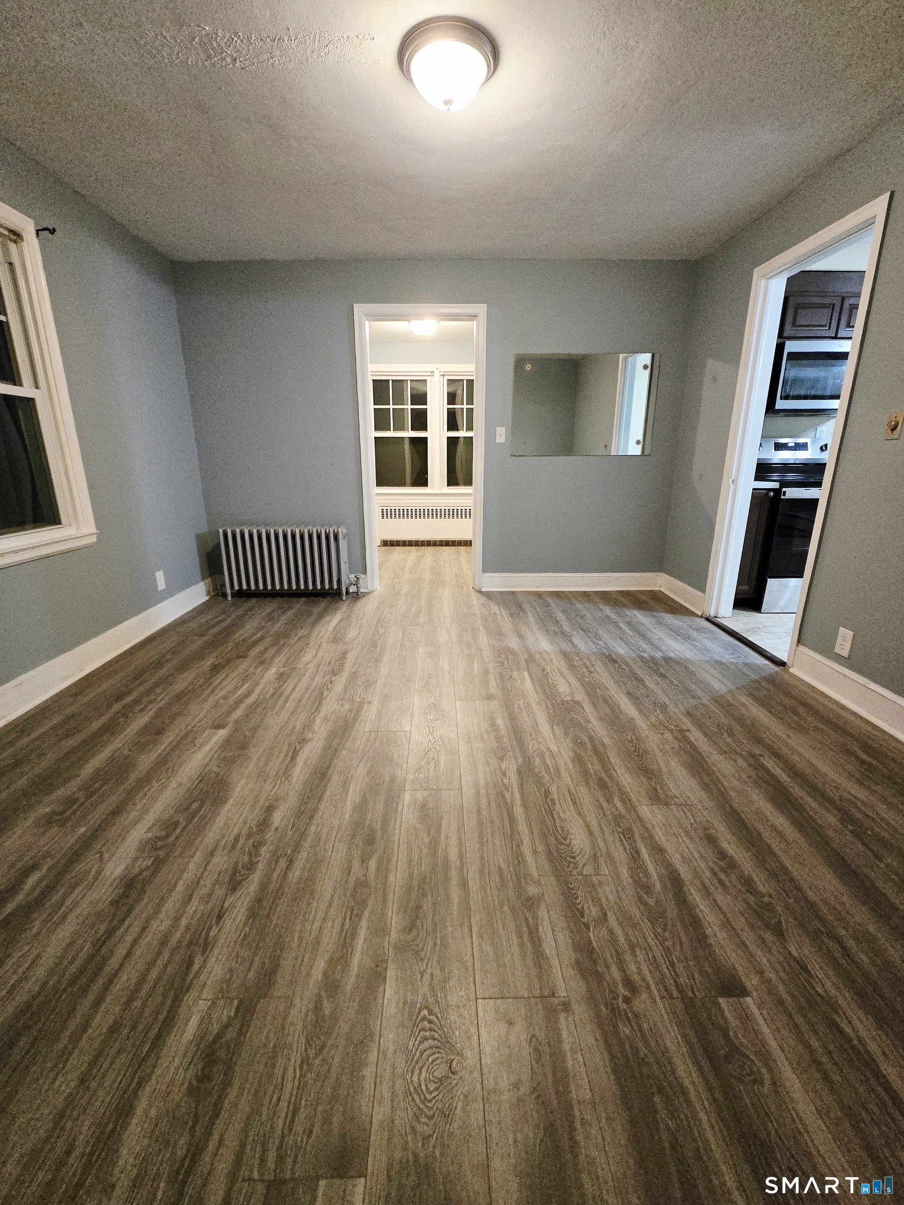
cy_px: 602
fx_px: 453
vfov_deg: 106.2
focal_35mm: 13
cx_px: 452
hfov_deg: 89.9
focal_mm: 2.2
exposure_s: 1/60.2
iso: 1600
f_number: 2.2
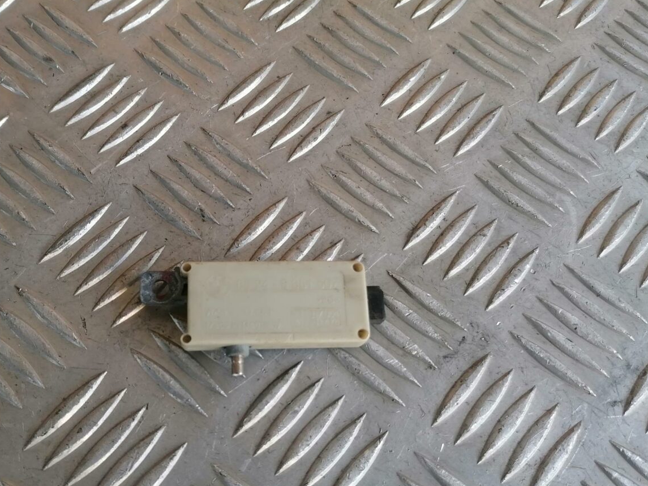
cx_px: 261
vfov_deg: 42.7
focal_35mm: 33
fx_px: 618
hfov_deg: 55.0
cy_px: 292
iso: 100
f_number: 1.8
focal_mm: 4.75
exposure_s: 1/50
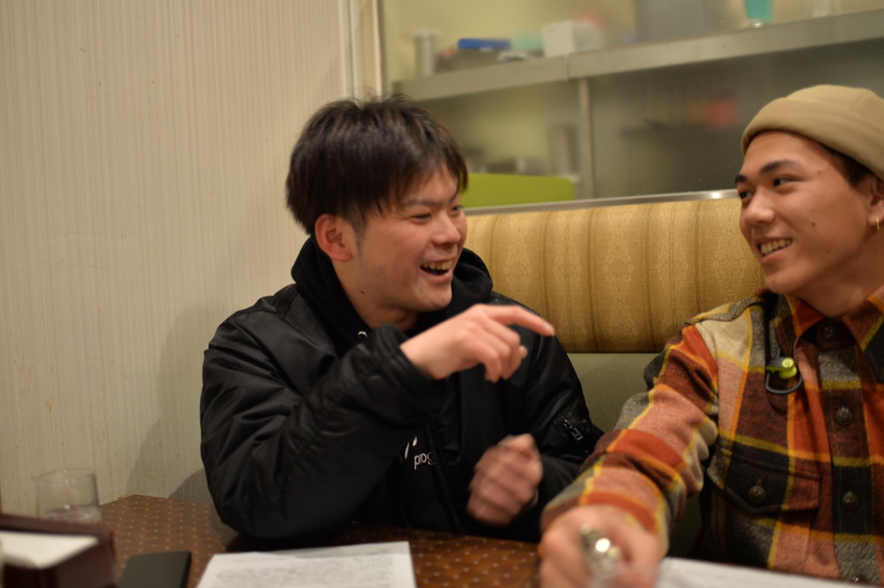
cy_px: 294
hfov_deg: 54.5
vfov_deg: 37.8
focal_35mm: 35
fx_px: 859
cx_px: 442
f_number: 1.8
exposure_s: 1/40
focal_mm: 35
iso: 160
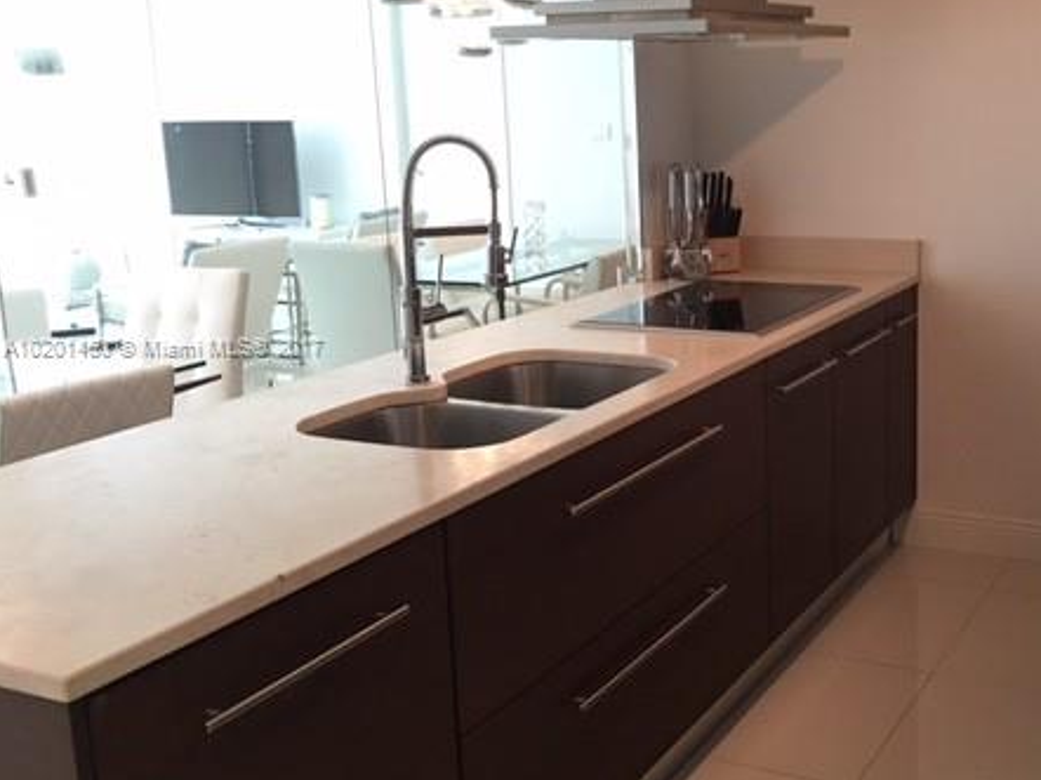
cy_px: 349
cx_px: 749
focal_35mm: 42
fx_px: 1262
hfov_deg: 43.7
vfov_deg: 34.3
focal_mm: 4.15
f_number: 2.2
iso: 50
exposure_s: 1/15
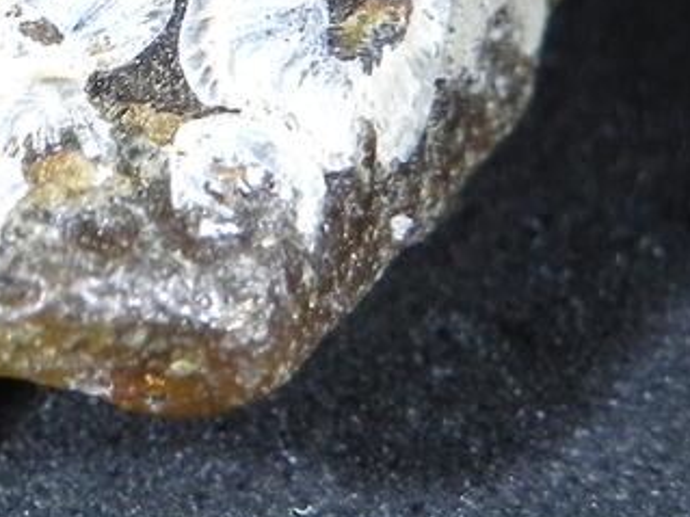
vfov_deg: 5.7
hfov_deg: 7.4
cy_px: -69
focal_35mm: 259
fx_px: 5161
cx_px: -506
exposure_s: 1/29.6
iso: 205
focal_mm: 11.8
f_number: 3.5
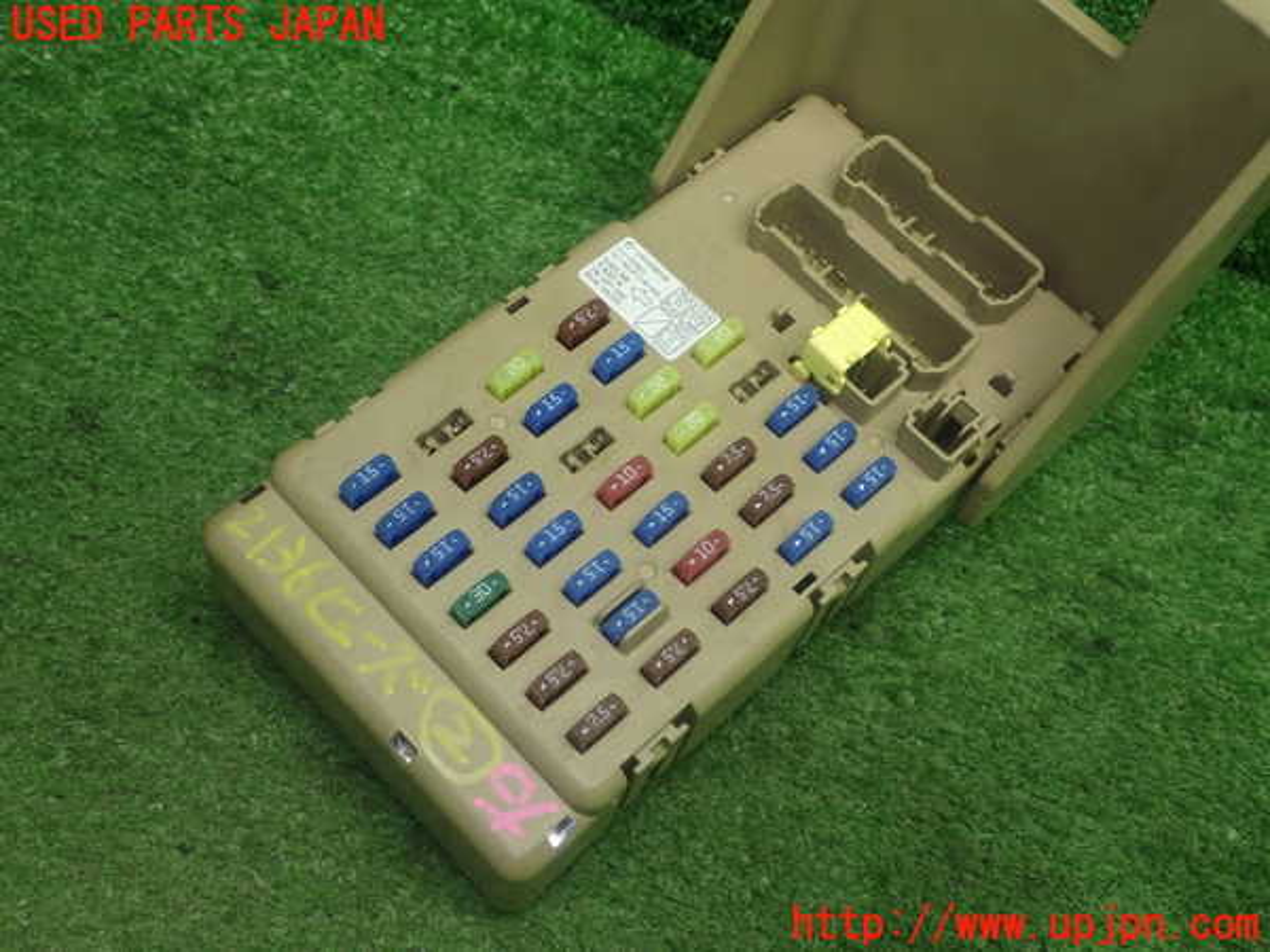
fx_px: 1504
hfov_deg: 45.8
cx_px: 635
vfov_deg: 35.1
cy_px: 476
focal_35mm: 41
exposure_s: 1/40
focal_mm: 7.31
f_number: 2.8
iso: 200
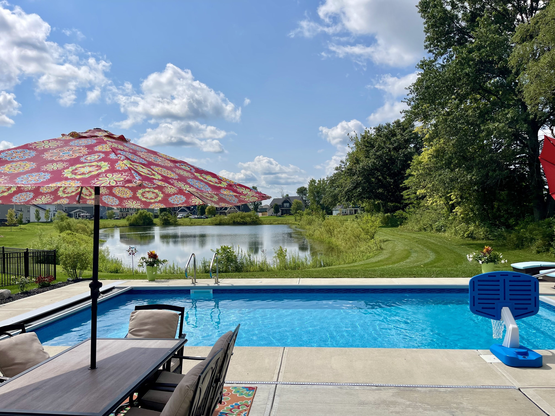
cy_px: 208
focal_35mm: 26
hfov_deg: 67.3
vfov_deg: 53.1
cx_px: 278
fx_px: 417
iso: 32
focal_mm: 5.1
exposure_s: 1/7407
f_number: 1.6
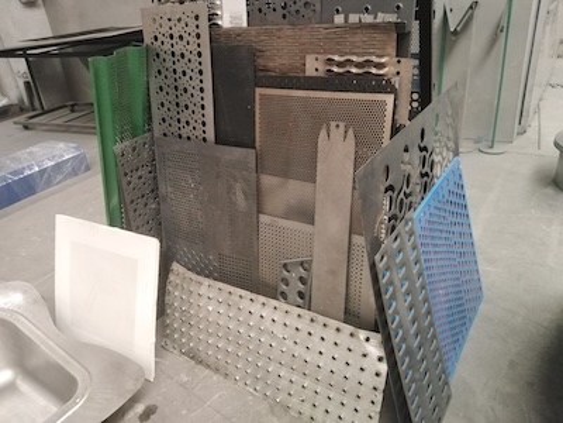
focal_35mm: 26
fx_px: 423
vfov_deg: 53.1
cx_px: 282
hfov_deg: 67.3
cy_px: 212
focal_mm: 3.59
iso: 550
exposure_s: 1/20
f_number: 1.8
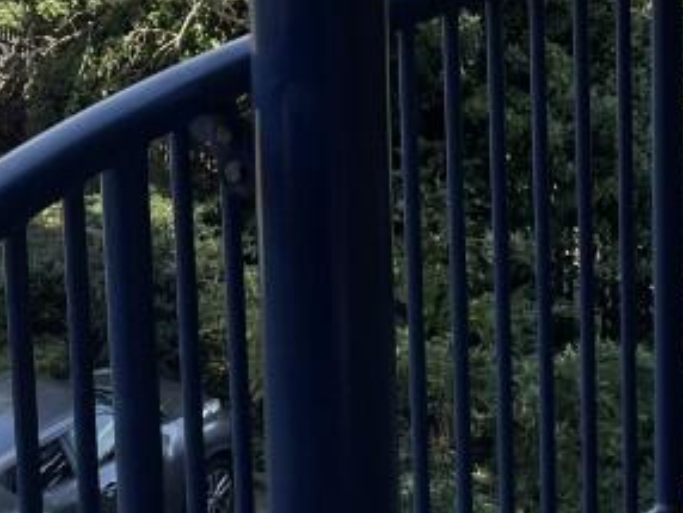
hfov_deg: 20.6
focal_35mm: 93
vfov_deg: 15.5
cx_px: 64
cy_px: -60
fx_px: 1837
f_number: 1.6
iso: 32
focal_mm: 4.2
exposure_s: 1/2212
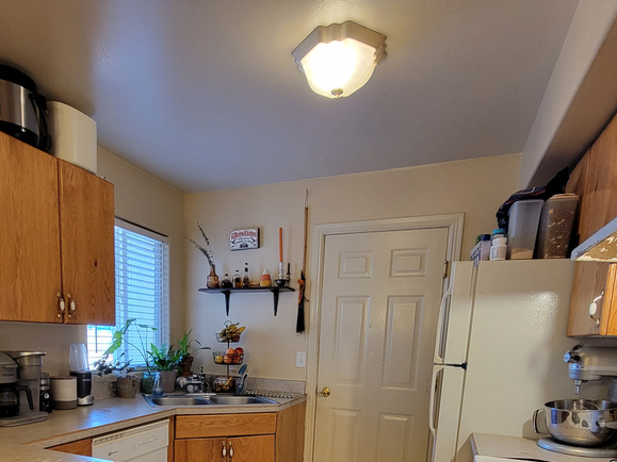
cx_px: 245
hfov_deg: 73.1
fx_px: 410
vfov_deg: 52.9
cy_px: 401
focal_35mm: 23
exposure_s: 1/40
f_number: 2.2
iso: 320
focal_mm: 2.2
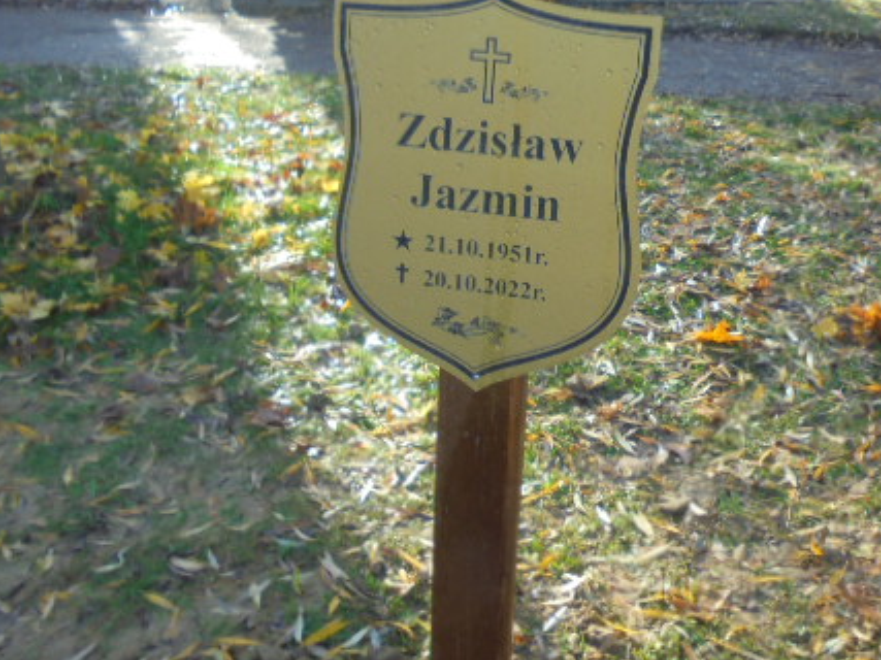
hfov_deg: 47.2
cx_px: 582
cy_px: 250
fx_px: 992
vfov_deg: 36.6
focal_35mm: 39
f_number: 3.5
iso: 100
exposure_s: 1/125
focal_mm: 4.6
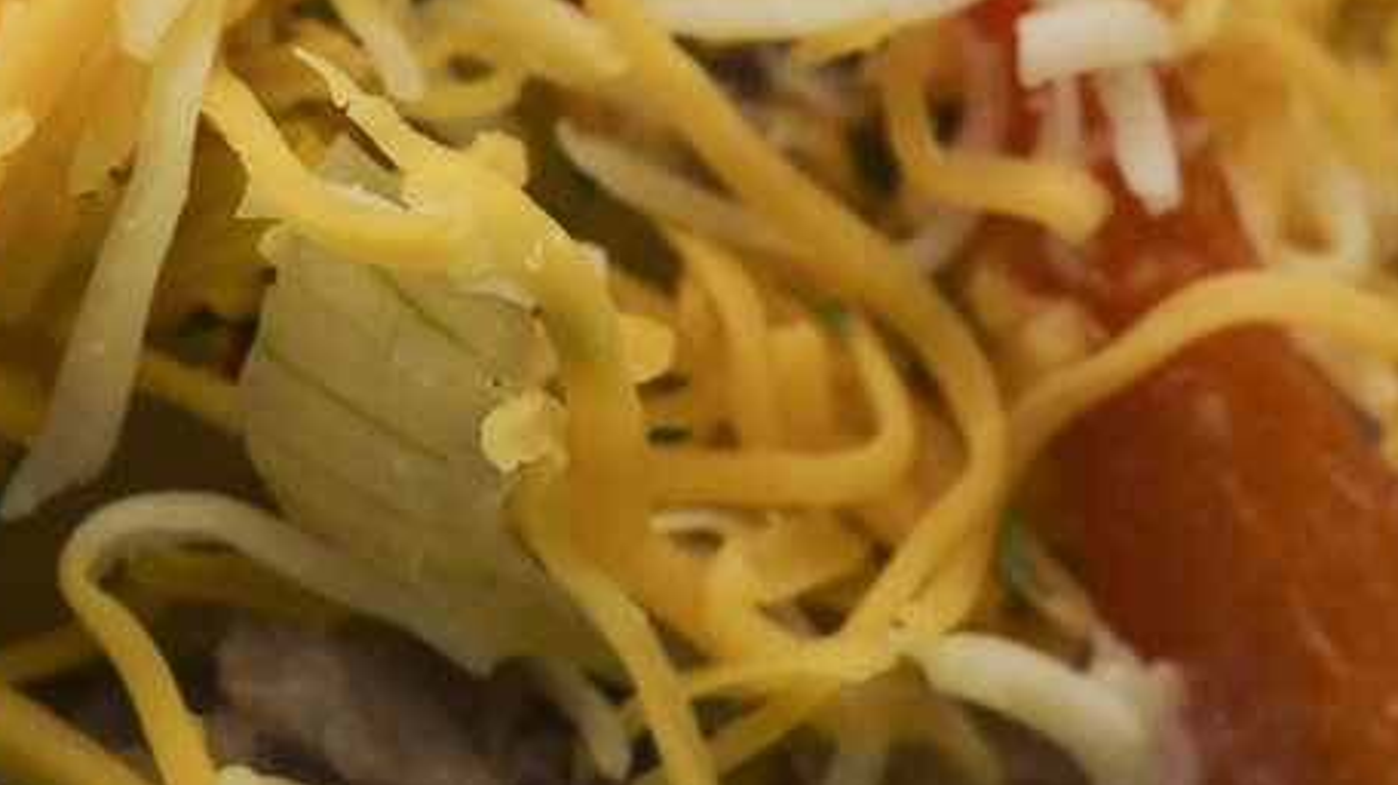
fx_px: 7633
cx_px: 104
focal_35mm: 206
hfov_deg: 10.4
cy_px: -112
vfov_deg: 5.9
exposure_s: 1/80
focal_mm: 35
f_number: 4.5
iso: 800
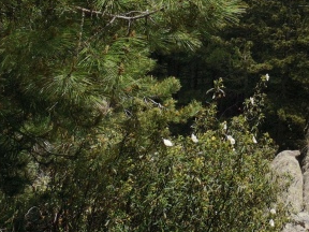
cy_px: -128
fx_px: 857
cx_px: 482
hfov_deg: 17.9
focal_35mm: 96
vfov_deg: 14.3
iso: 50
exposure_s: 1/3717
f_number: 1.8
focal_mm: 4.75
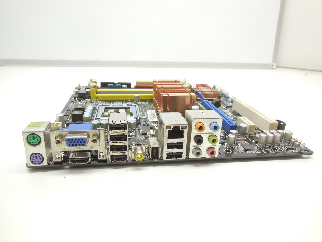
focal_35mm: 25
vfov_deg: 54.9
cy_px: 121
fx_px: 233
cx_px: 161
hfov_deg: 69.4
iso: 125
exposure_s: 1/80
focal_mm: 4.5
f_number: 3.1
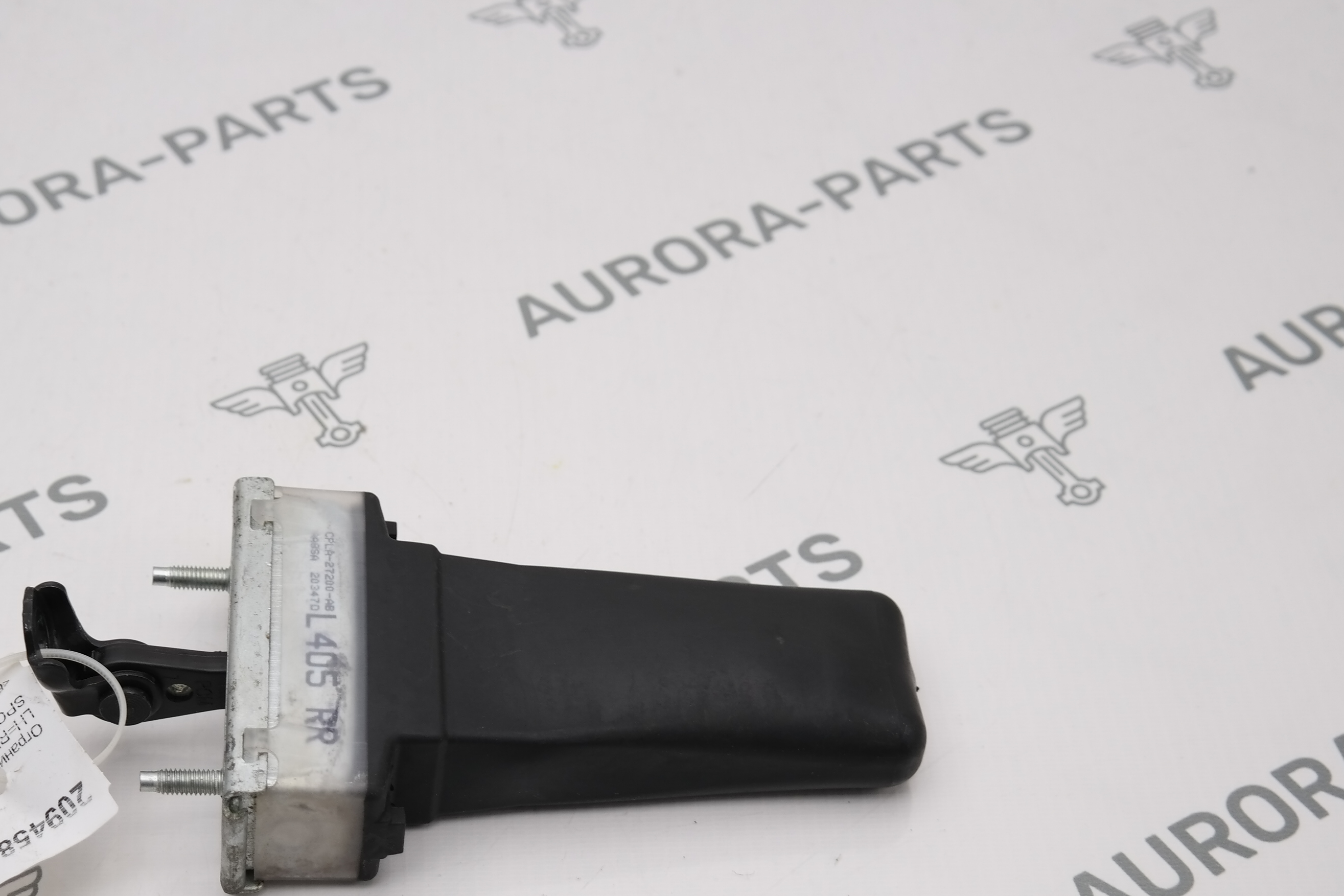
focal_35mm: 68
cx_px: 449
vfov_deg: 19.9
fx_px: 2538
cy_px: 633
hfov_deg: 29.5
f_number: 4.5
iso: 100
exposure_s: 1/100
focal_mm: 30
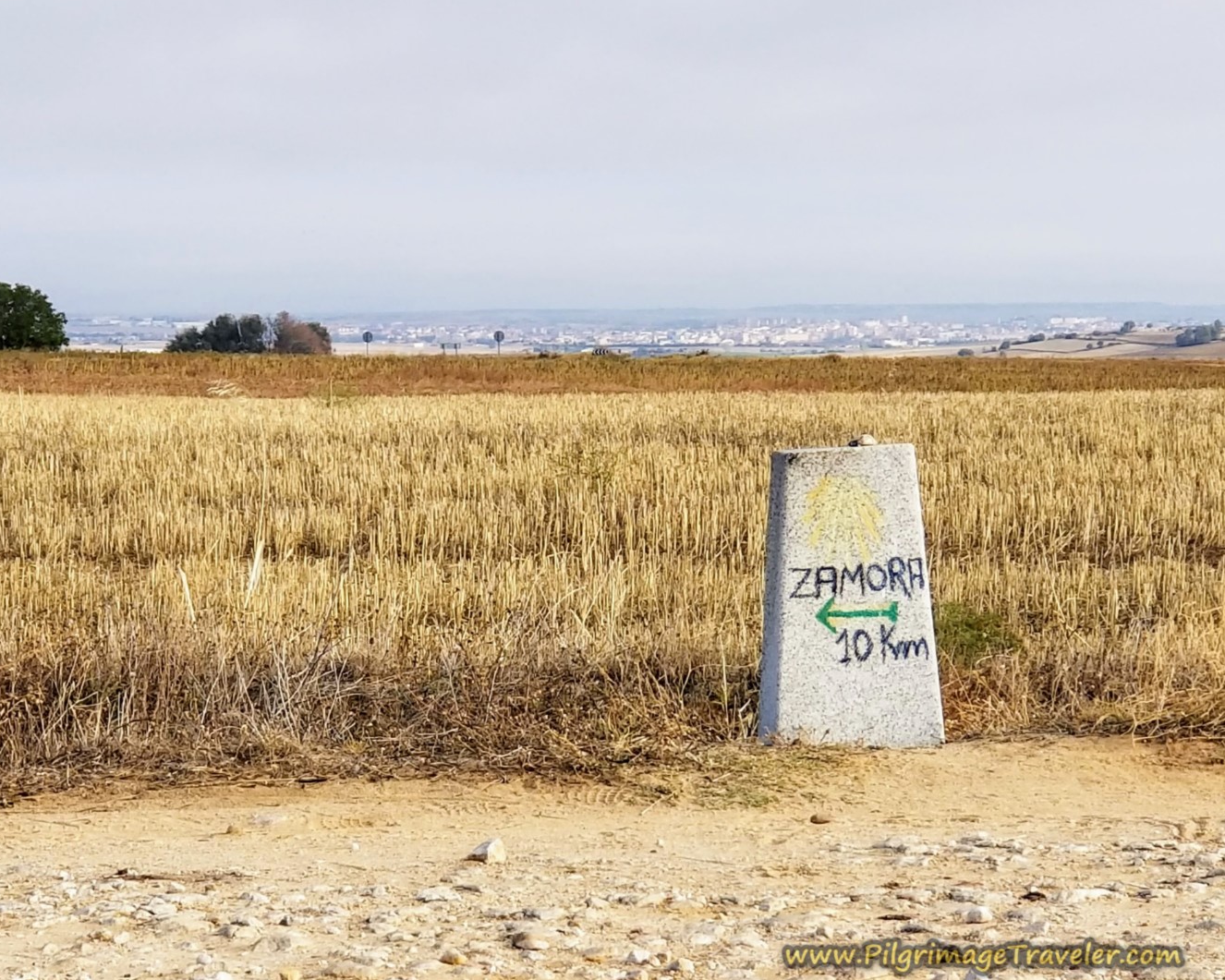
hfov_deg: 34.1
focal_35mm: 55
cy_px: 490
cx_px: 569
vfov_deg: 27.6
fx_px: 1994
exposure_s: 1/370
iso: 25
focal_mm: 6
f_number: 2.4
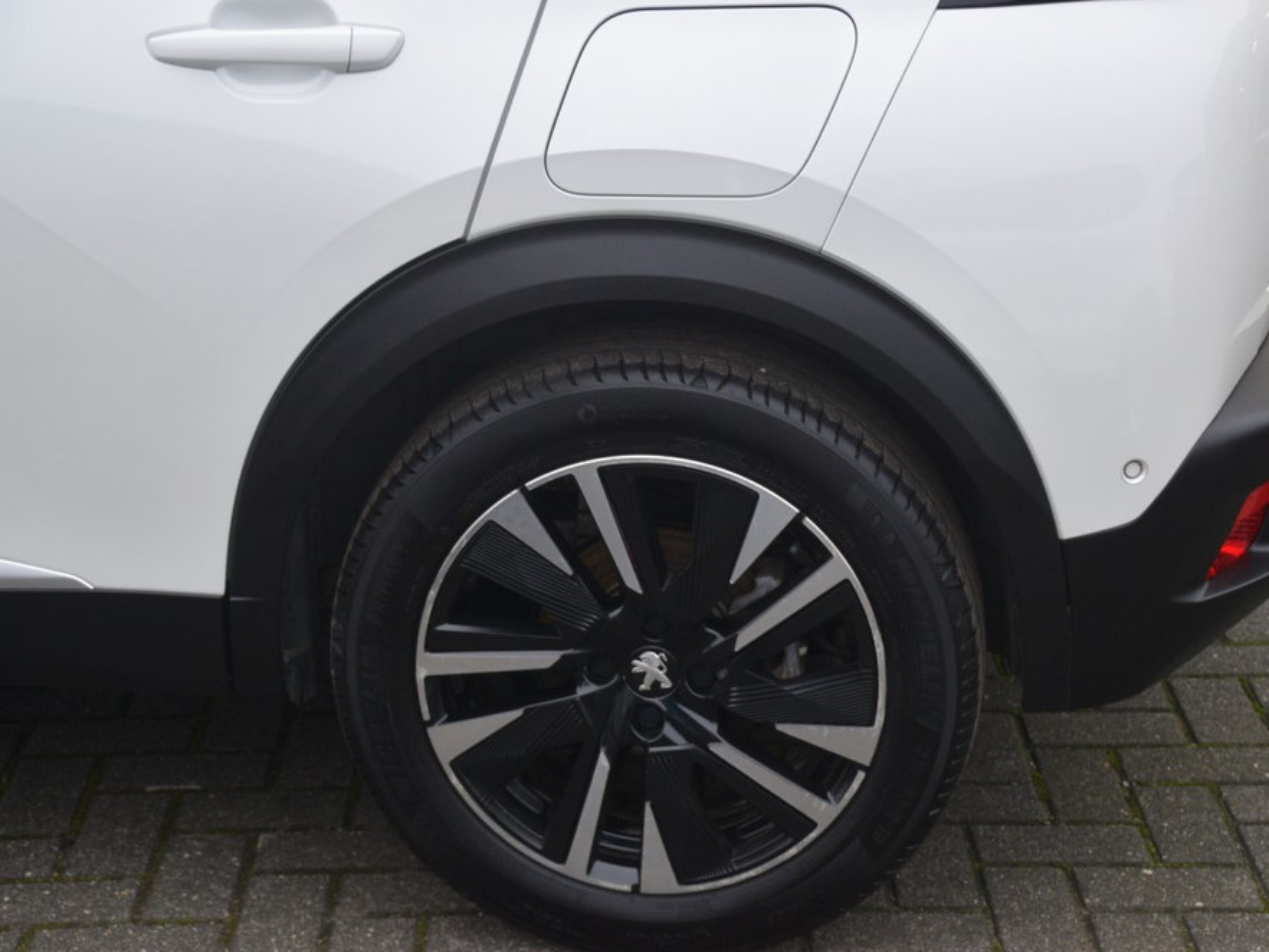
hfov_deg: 25.3
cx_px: 695
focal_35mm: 77
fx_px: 2824
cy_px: 488
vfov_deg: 19.1
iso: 800
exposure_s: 1/60
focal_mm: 46
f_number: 4.8
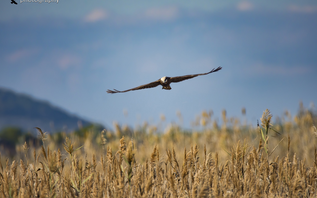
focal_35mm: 919
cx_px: 158
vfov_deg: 1.4
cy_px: 93
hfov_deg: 2.3
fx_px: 7940
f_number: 7.1
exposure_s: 1/2000
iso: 450
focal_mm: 600
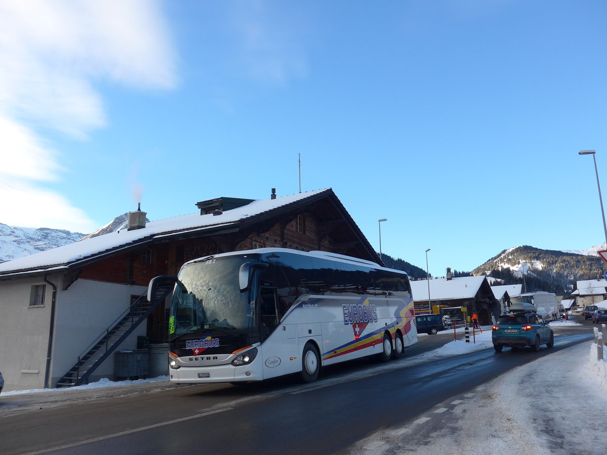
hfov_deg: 61.7
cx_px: 304
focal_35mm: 29
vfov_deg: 48.2
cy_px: 228
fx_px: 509
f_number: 2.8
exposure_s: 1/400
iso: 80
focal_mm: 6
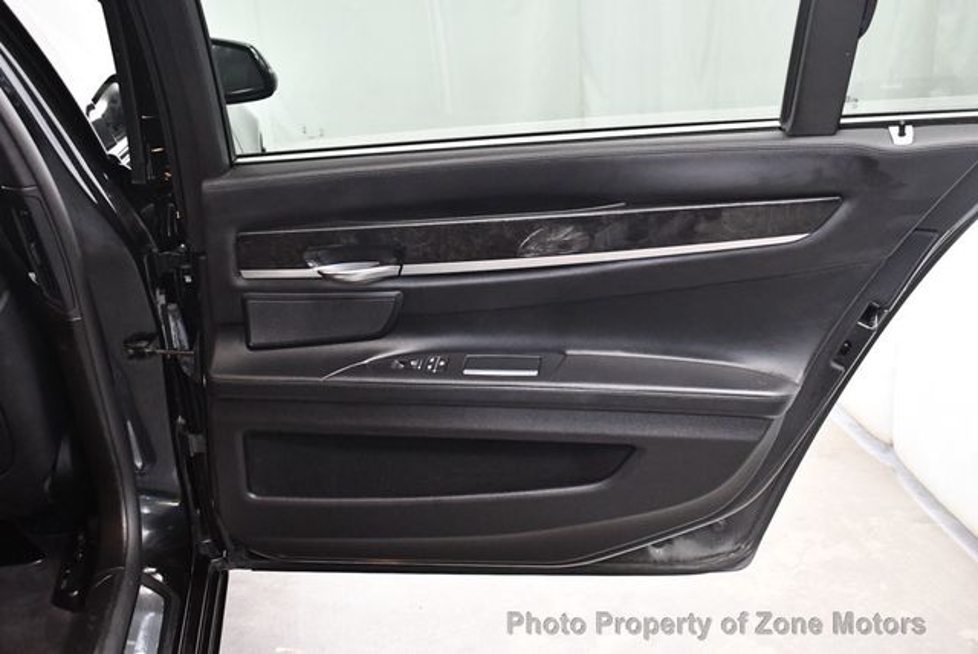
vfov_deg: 33.5
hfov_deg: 48.4
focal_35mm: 40
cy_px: 327
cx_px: 489
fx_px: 1088
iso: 3600
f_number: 3.8
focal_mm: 20
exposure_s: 1/60
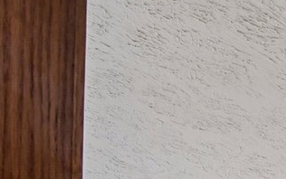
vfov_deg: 9.8
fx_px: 772
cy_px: 547
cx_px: 627
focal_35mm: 99
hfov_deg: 15.2
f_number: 8
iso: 400
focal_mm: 10
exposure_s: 1/2.5
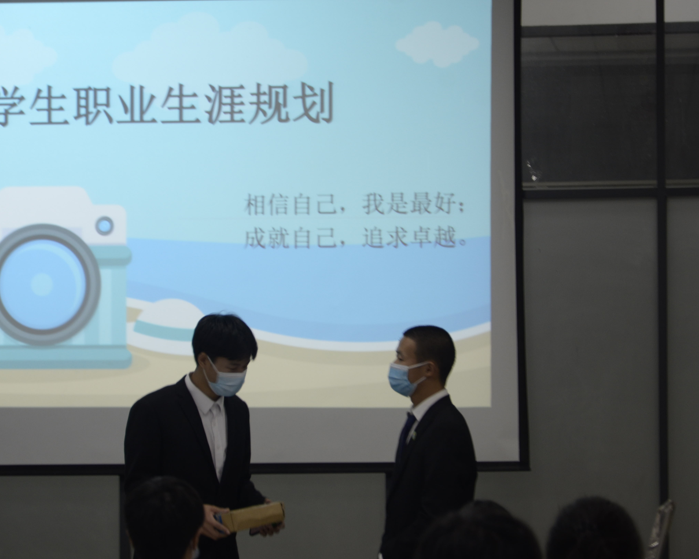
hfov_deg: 14.2
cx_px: 333
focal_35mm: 136
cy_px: 279
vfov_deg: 11.3
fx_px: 2813
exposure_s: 1/30
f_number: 5.3
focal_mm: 80
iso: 400
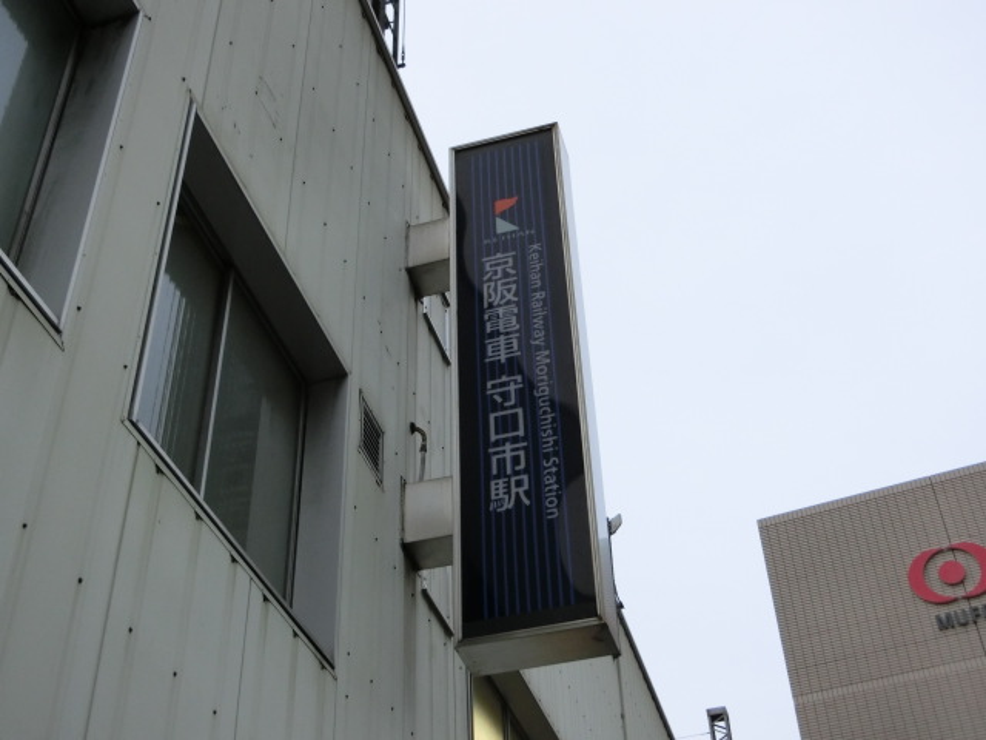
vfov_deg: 32.2
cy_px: 370
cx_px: 493
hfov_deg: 42.1
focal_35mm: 45
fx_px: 1282
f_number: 4.4
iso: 320
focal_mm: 8
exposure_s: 1/125
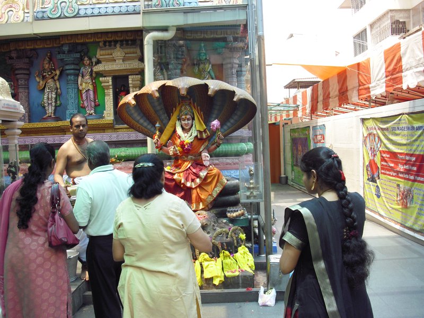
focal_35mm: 38
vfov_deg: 37.7
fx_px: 465
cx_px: 212
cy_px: 159
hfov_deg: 49.0
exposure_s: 1/320
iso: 100
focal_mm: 6.2
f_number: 2.8
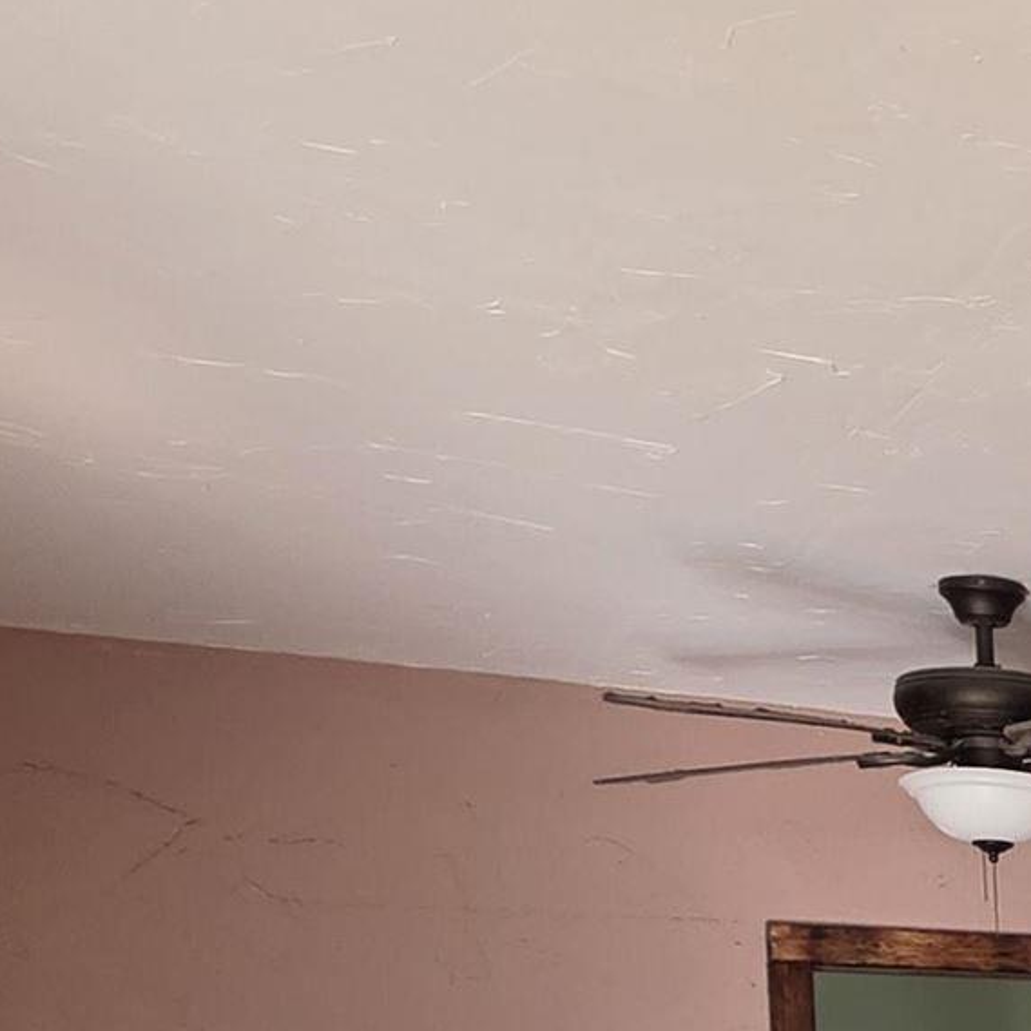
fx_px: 2089
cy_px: 1354
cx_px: 1926
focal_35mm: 62
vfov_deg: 24.2
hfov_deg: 19.5
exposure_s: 1/60
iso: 160
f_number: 1.9
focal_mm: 2.2
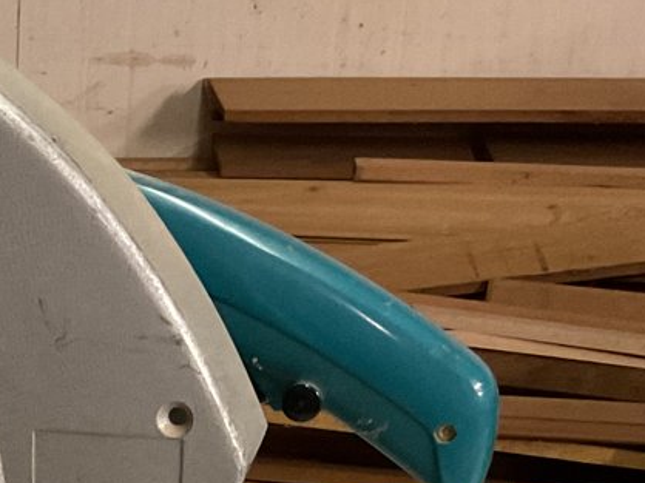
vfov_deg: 13.3
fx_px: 1955
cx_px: -154
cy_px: 712
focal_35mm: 105
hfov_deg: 17.7
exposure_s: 1/40
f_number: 1.8
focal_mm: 3
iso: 200
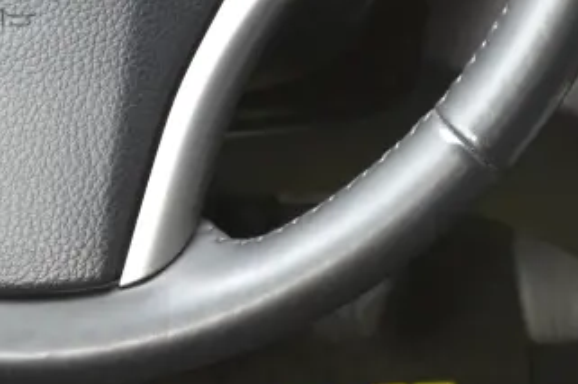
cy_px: 58
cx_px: 518
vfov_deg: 10.5
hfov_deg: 15.7
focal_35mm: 130
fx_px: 2077
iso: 800
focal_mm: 17
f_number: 4
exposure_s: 1/60
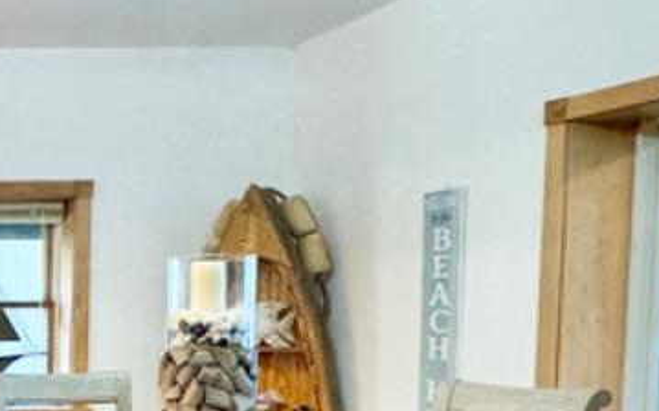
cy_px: 401
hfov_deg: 25.2
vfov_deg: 20.3
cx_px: -327
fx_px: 1113
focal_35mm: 62
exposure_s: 1/60
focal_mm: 2.22
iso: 160
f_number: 2.2
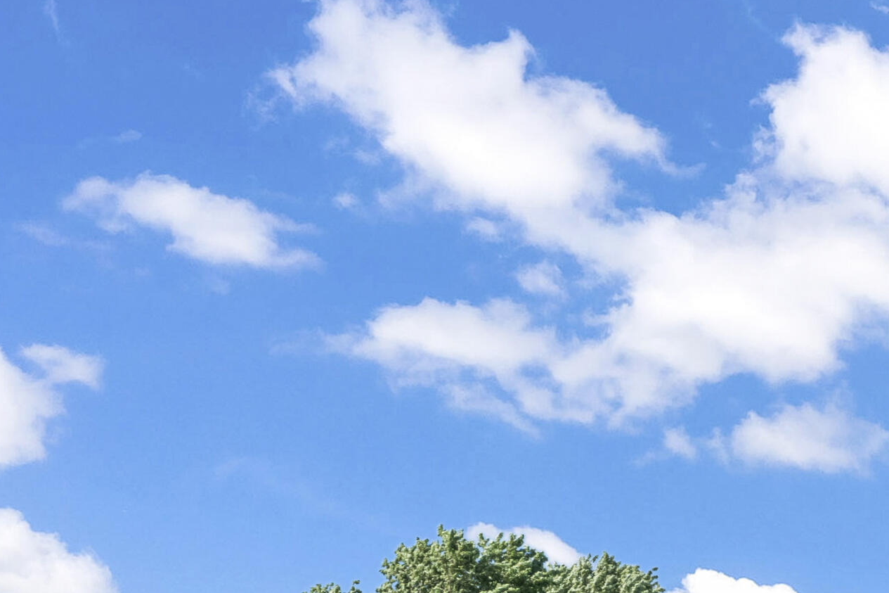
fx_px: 2049
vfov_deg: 15.9
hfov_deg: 23.9
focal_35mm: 83
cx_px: 787
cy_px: 690
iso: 400
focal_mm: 35
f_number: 14
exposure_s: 1/400
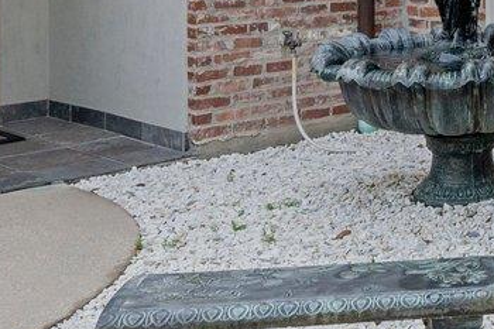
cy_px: -117
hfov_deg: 21.9
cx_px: 666
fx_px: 1125
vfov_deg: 15.7
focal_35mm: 82
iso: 320
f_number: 10
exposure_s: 1/125
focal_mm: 14
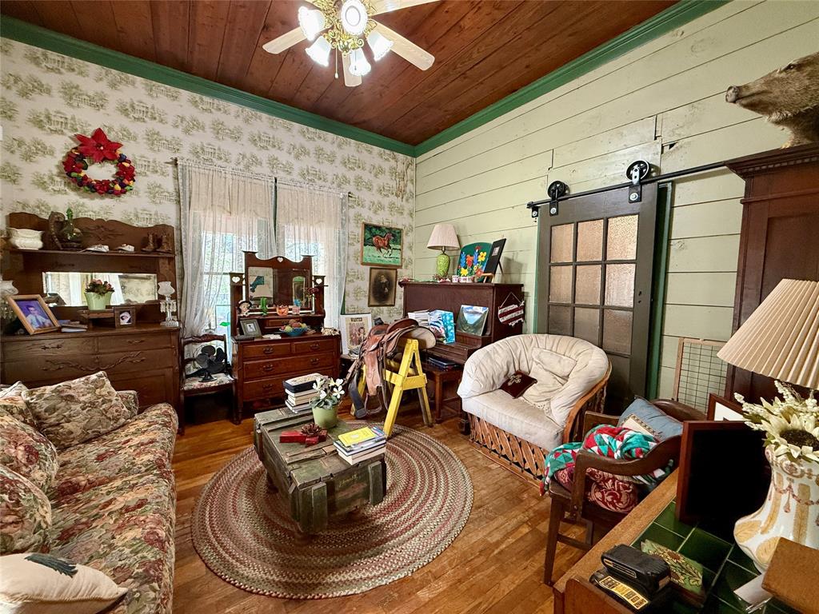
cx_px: 410
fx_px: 331
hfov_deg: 102.1
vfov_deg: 85.7
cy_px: 307
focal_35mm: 14
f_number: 2.2
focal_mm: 2.22
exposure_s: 1/60
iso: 400
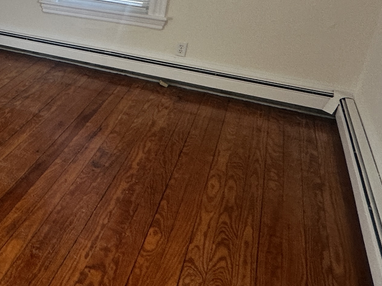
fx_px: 497
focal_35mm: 45
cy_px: 51
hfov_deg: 34.3
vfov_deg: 31.2
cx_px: -70
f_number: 2.2
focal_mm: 2.22
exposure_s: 1/120
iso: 100
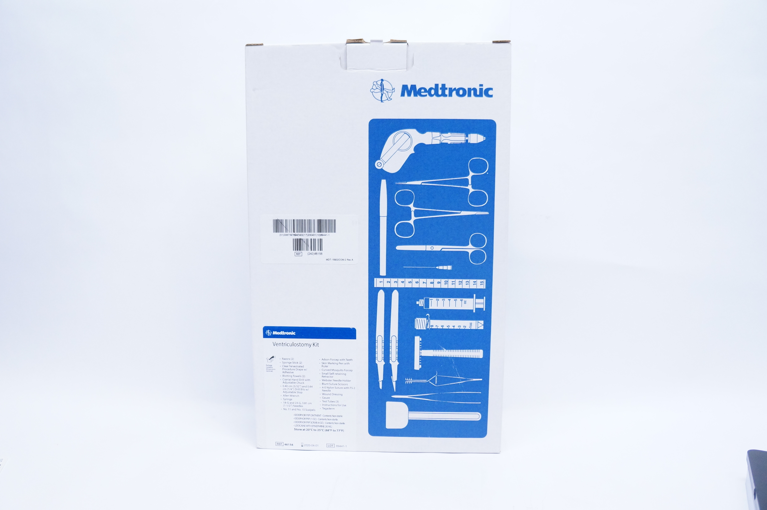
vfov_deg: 45.6
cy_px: 255
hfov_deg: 64.6
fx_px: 607
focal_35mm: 28
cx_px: 384
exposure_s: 1/160
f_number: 4
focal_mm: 19
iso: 1600
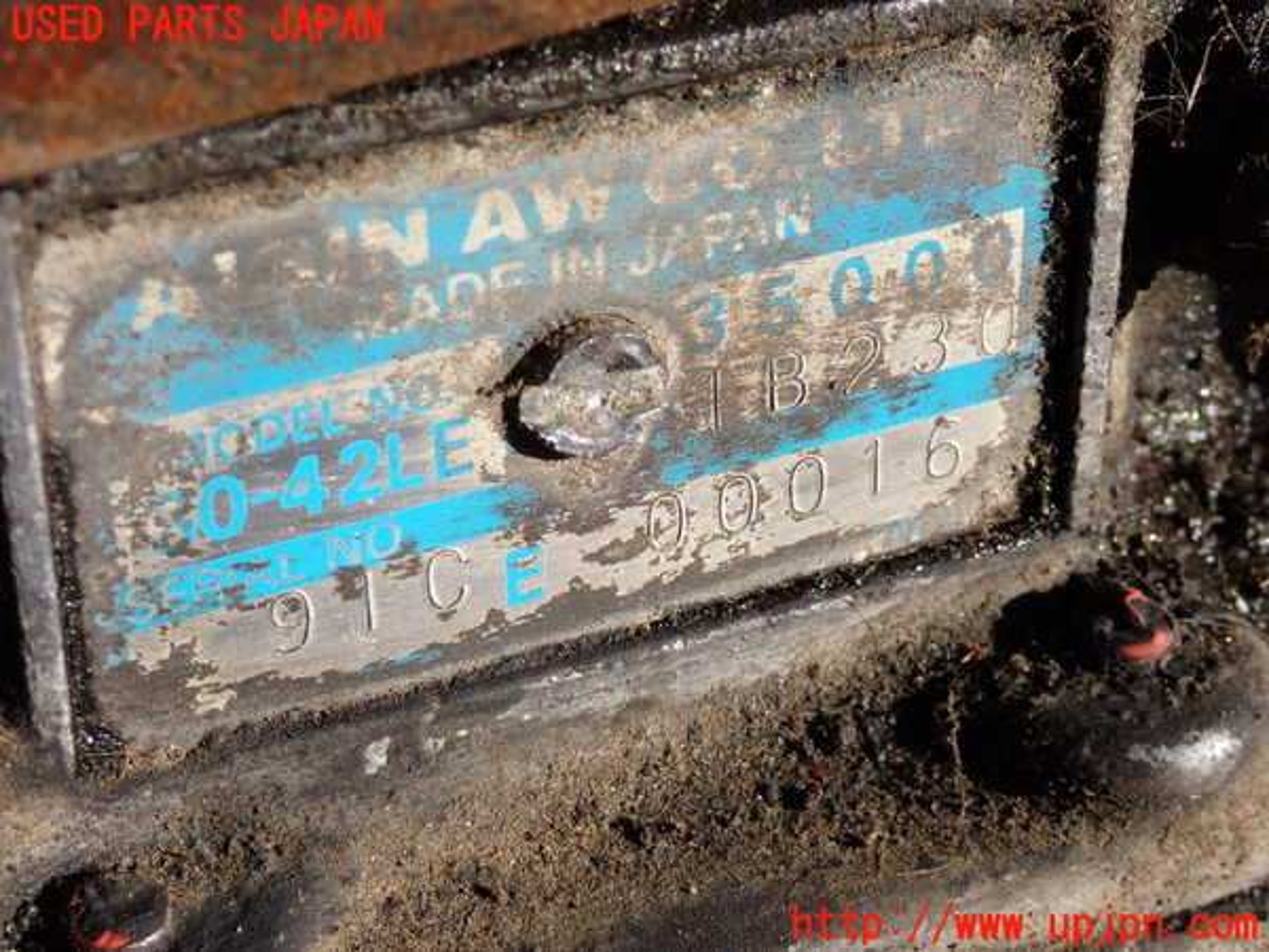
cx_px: 634
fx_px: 3006
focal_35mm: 82
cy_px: 476
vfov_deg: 18.0
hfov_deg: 23.8
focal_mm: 14.62
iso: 100
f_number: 5.6
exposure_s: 1/250
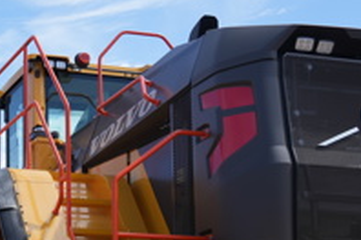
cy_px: 264
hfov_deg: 21.4
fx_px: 882
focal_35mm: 88
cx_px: -78
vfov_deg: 15.1
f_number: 7.1
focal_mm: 29
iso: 100
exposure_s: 1/200
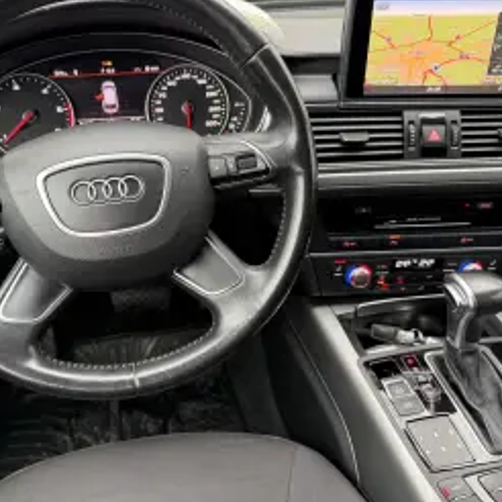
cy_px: 245
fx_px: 509
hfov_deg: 52.2
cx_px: 204
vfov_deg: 52.5
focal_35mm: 31
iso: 250
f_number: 1.78
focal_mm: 6.76
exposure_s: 1/60
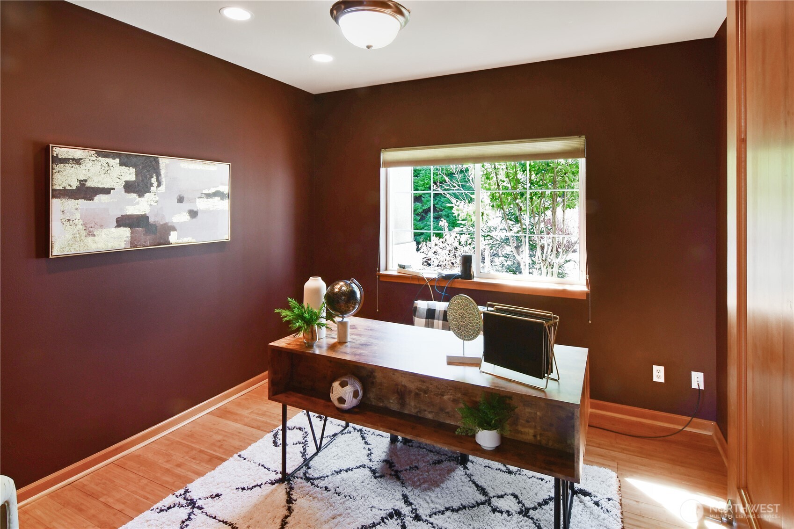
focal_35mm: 18
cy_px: 264
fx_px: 397
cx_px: 397
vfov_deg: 67.4
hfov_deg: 90.0
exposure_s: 1
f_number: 13
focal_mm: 12
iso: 125
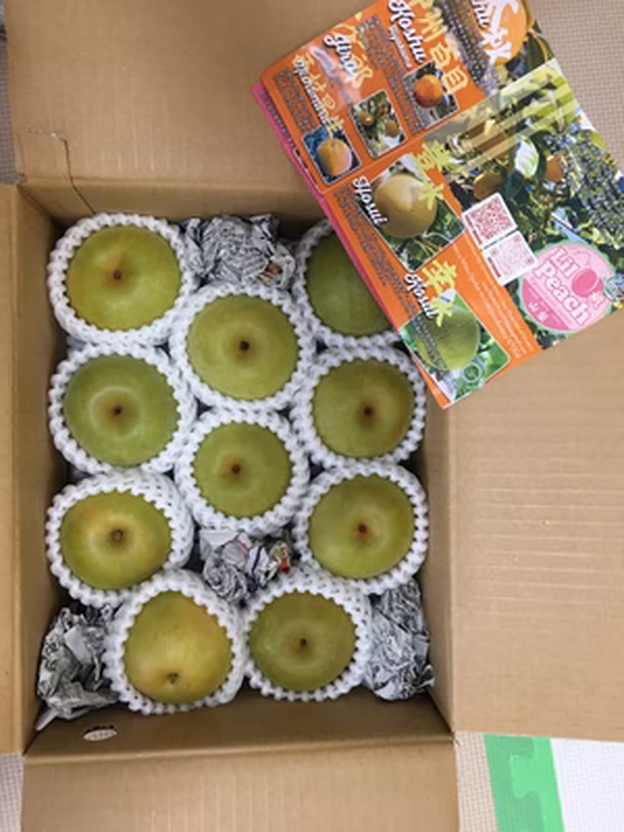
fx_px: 697
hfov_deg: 48.2
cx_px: 312
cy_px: 416
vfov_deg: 61.7
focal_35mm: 29
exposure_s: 1/30
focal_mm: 4.15
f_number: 2.2
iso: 125
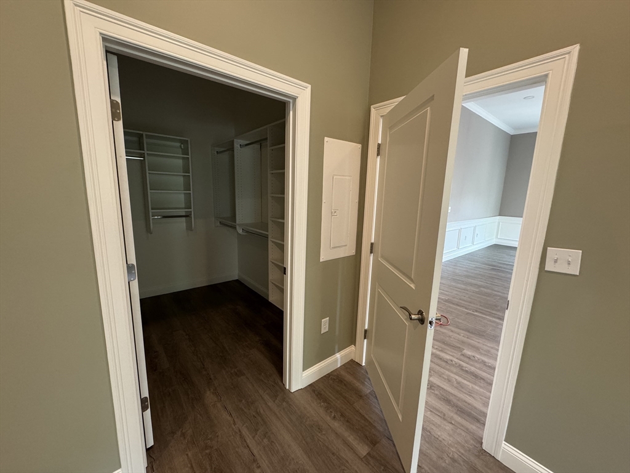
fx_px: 255
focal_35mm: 14
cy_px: 236
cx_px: 315
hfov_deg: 102.1
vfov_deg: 85.7
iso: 250
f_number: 2.2
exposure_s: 1/60
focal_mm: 2.22
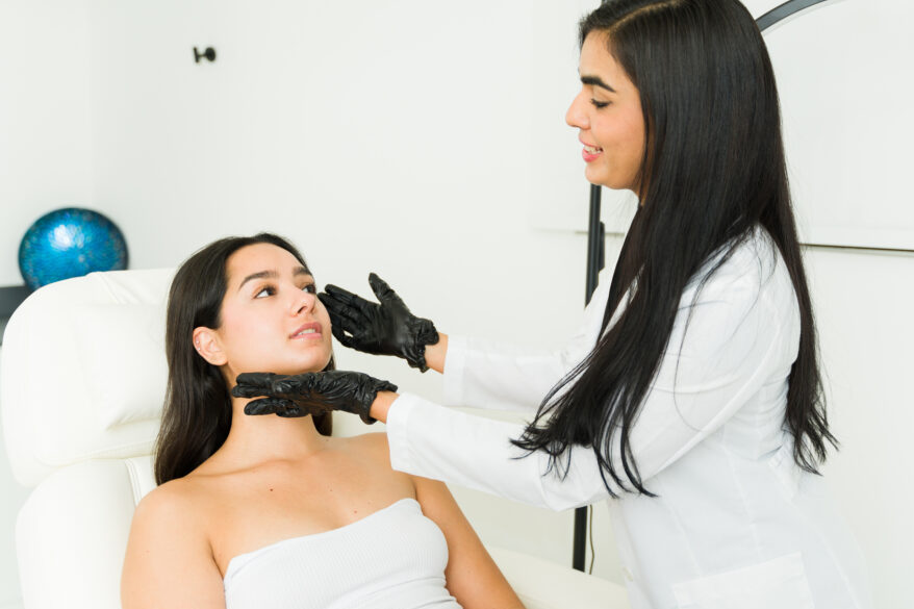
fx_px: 1066
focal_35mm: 42
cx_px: 508
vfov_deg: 31.9
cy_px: 306
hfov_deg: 46.3
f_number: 2.8
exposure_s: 1/160
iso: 200
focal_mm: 36
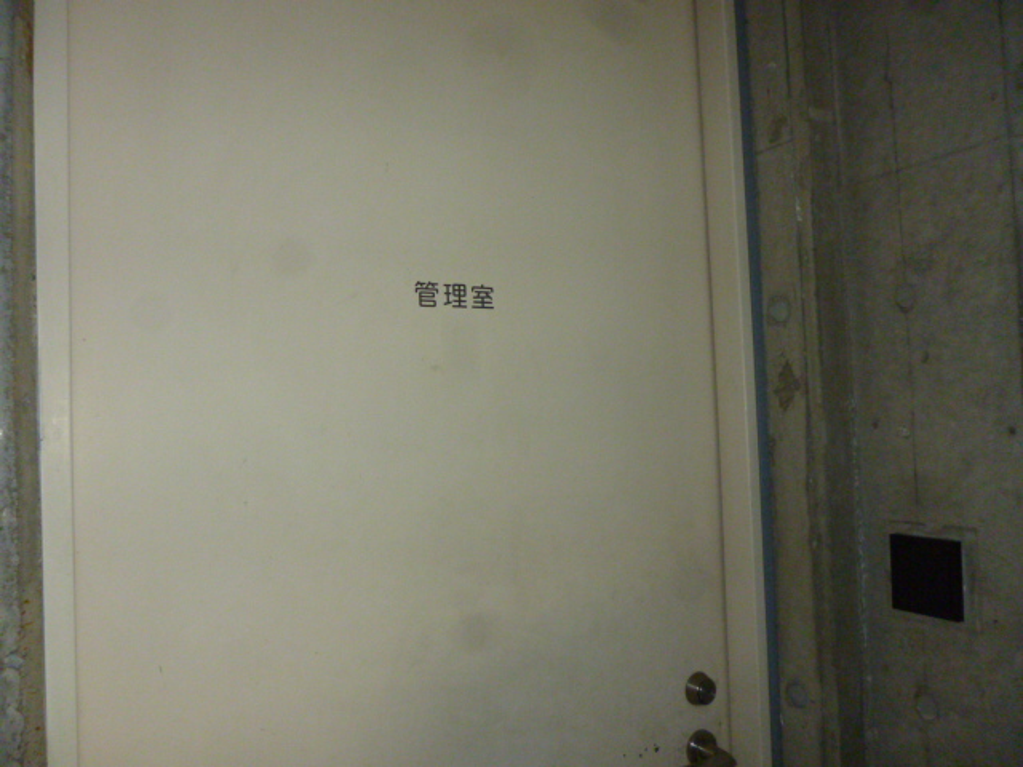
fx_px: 827
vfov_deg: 49.7
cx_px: 512
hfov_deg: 63.4
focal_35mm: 28
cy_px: 384
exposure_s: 1/125
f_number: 3.1
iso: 400
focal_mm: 5
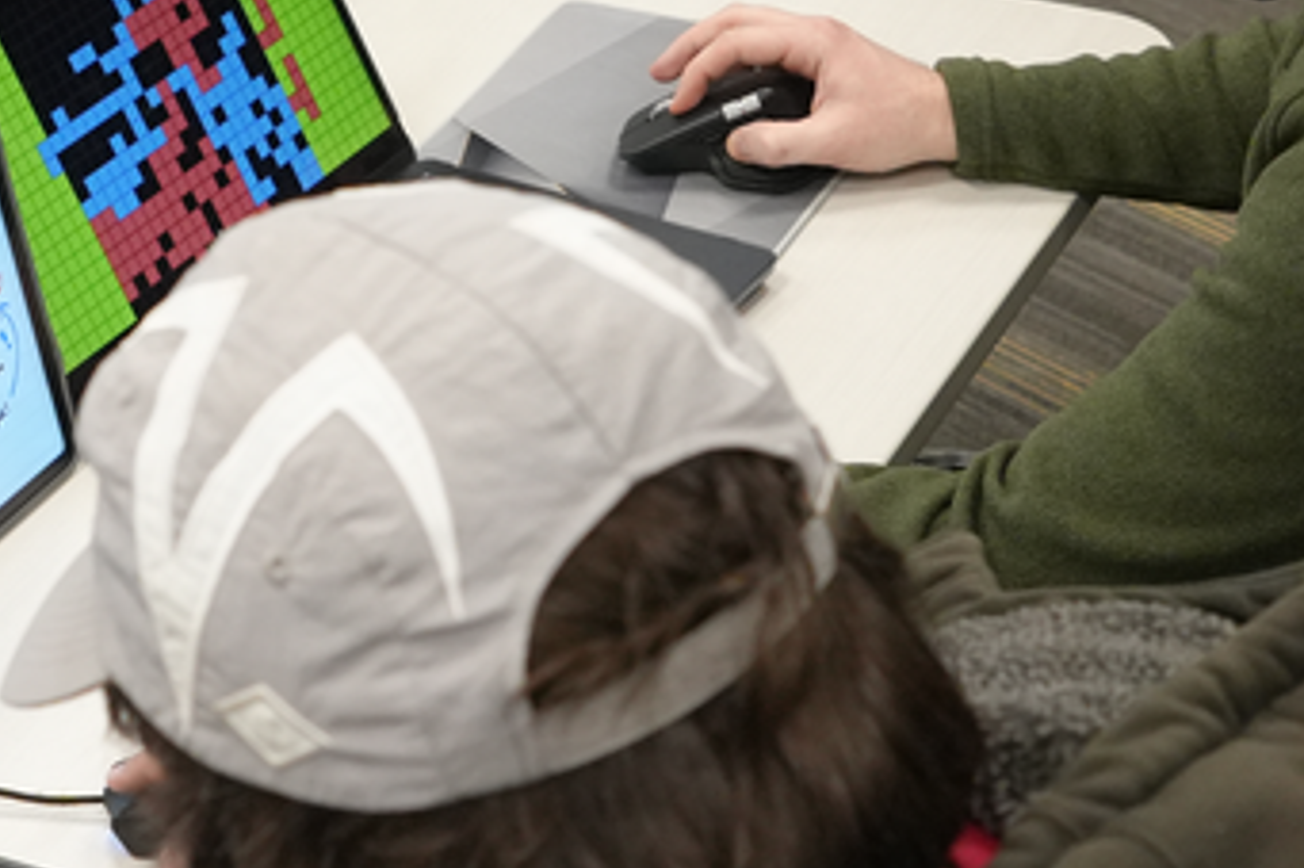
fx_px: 4447
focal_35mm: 123
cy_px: 19
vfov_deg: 11.1
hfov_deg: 16.7
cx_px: 585
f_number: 4
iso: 2000
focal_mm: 29.1
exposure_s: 1/160
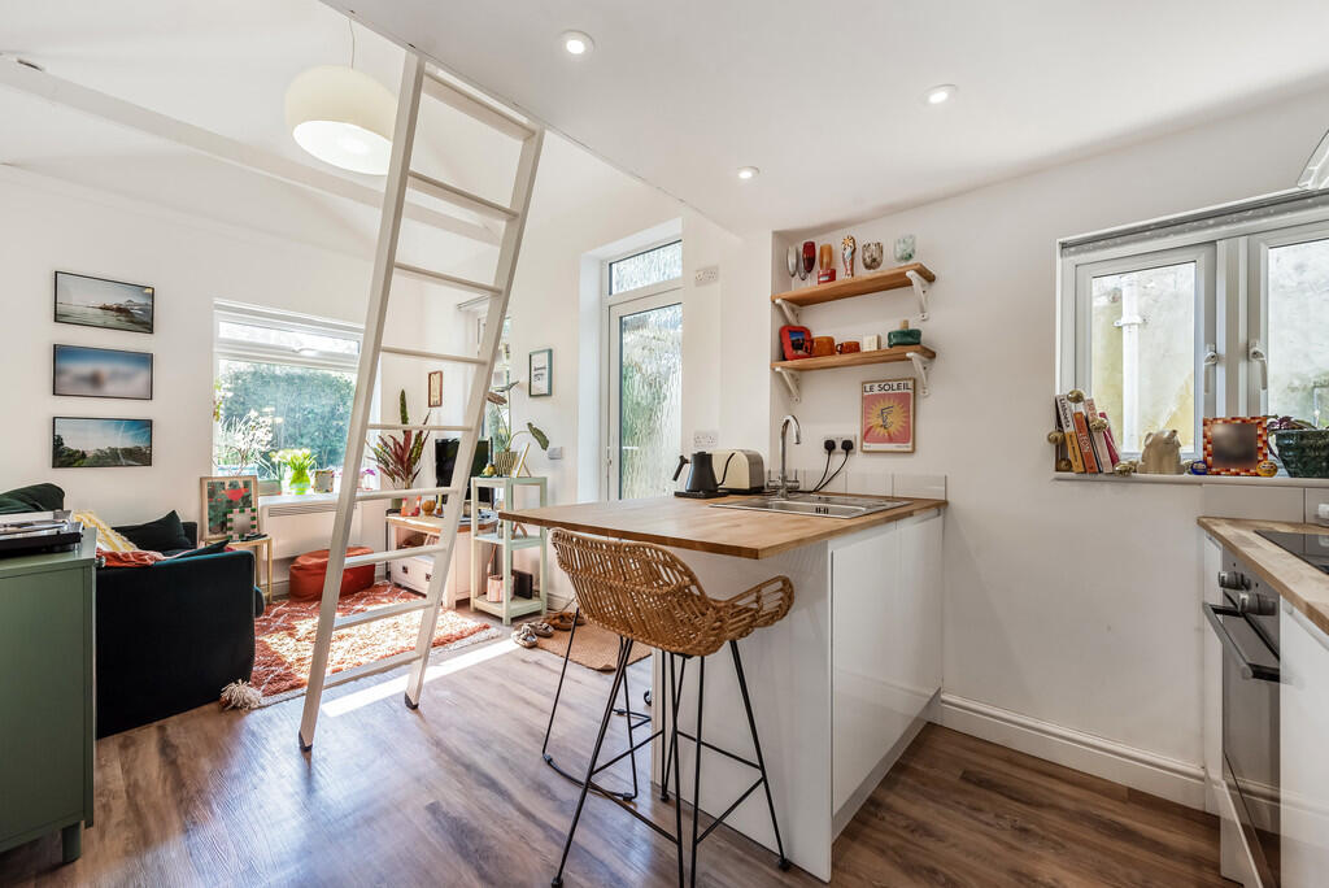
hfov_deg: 104.2
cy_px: 444
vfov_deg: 81.3
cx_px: 664
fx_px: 517
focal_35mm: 14
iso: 400
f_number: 7.1
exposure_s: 1/60
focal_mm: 14
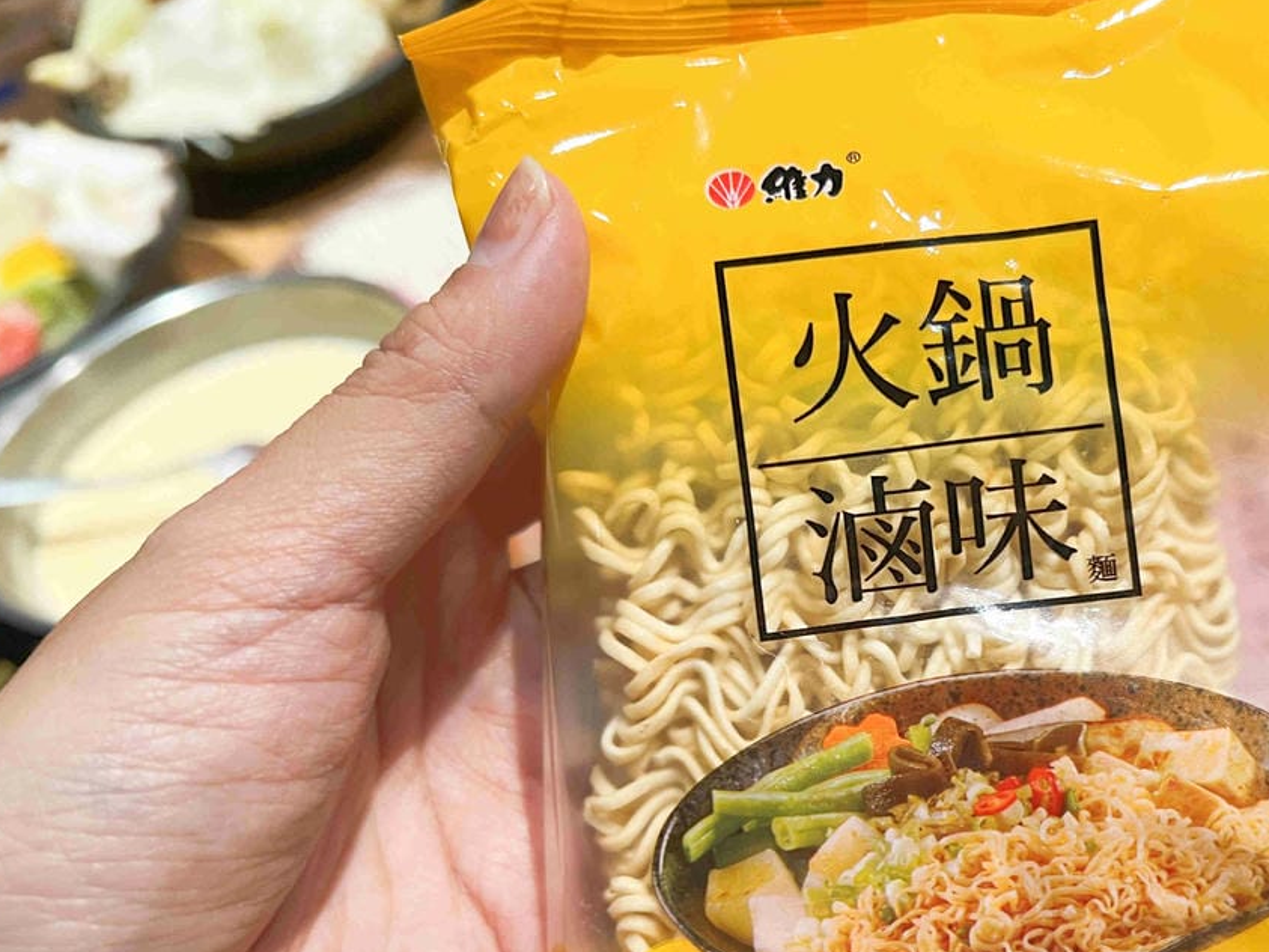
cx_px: 884
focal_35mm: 37
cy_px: 577
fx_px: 1356
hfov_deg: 48.9
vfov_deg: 38.5
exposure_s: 1/60
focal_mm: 5.7
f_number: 1.5
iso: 100
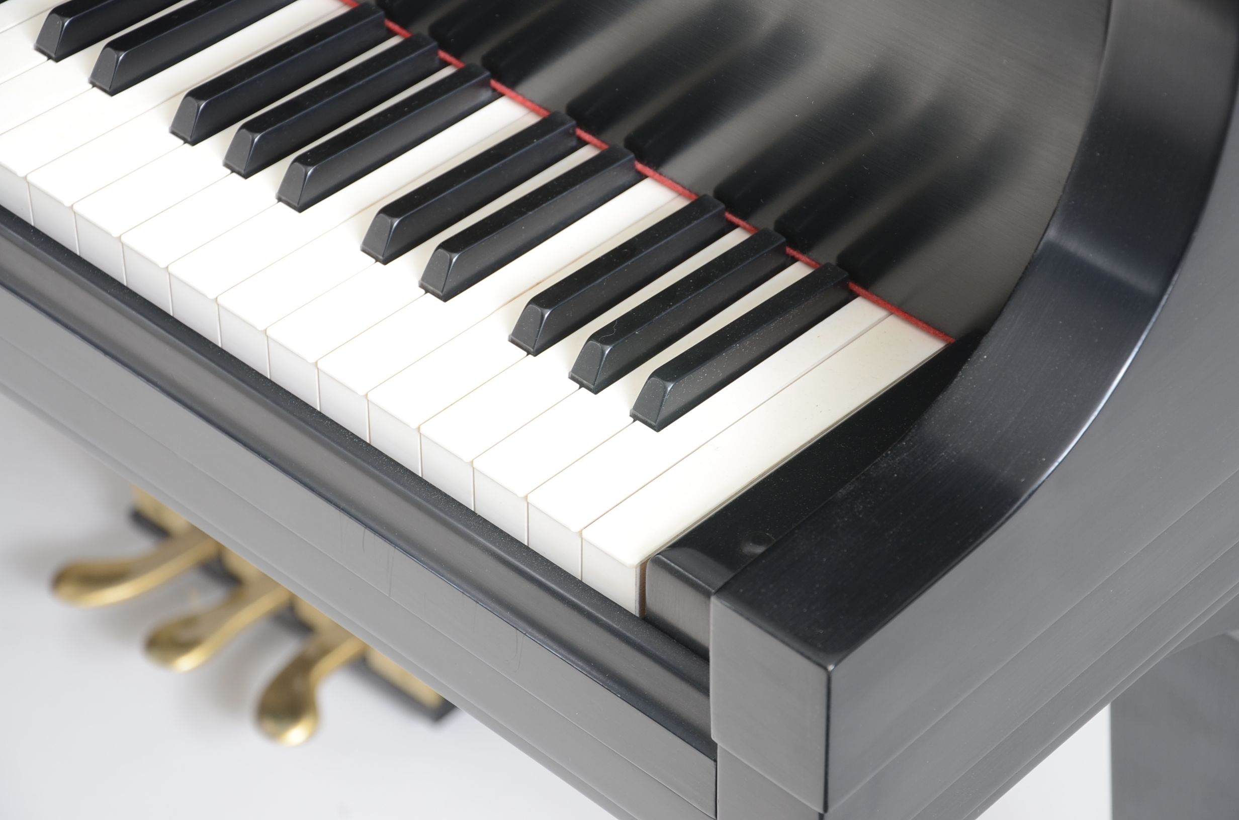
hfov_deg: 20.7
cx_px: 620
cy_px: 410
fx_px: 3400
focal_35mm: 99
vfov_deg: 13.8
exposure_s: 1/60
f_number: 5.3
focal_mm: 66
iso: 200
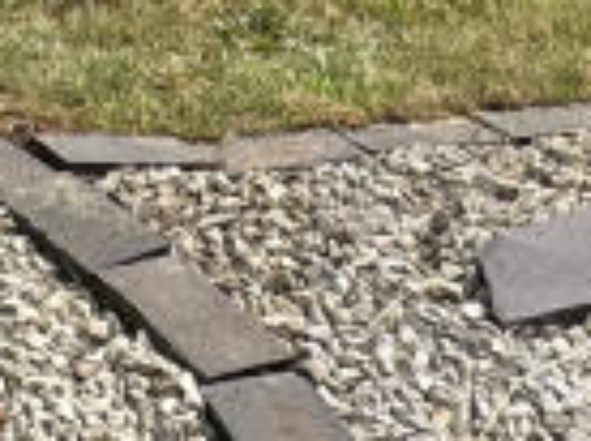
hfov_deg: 18.1
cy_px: -719
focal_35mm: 104
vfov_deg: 11.1
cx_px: -98
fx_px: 1773
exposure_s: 1/1567
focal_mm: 2.22
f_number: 2.2
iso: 50
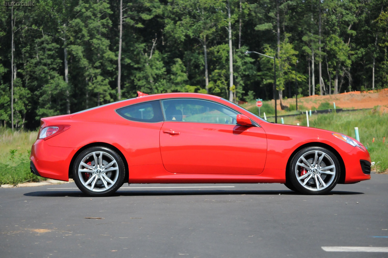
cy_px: 129
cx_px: 194
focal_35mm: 123
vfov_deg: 11.1
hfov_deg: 16.7
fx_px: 1324
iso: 2000
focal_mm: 82
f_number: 5.6
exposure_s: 1/8000
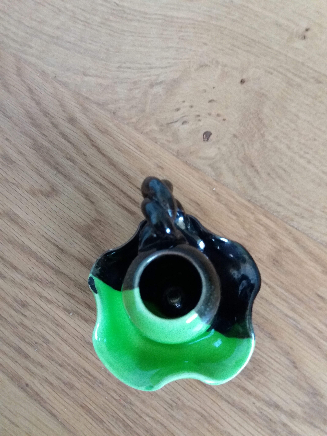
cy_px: 218
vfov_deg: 63.4
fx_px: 353
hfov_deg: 49.7
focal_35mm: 28
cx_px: 164
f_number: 1.9
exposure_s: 1/17
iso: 320
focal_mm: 3.7
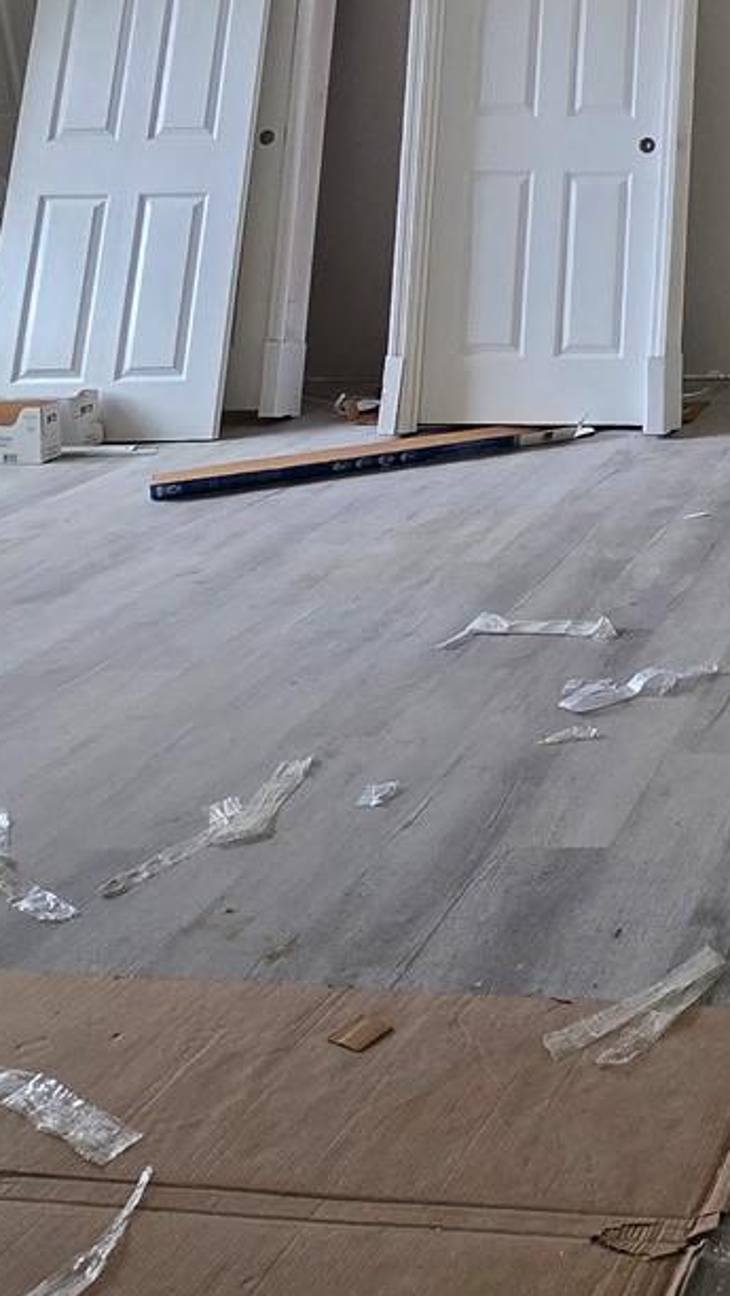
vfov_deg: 48.4
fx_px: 1271
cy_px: 133
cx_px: 1107
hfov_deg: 24.5
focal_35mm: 37
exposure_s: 1/60
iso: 125
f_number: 2.2
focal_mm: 2.2
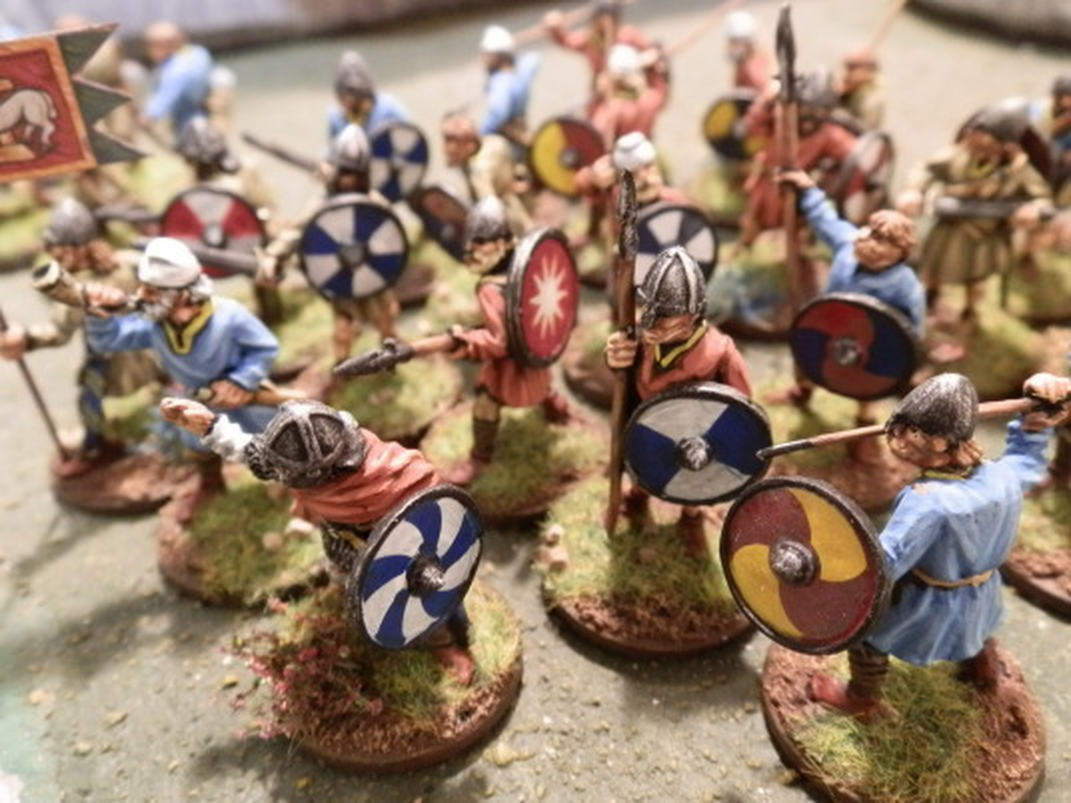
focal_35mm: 28
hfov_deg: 63.4
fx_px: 866
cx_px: 536
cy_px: 402
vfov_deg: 49.7
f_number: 3.1
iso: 400
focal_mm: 5
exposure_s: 1/40
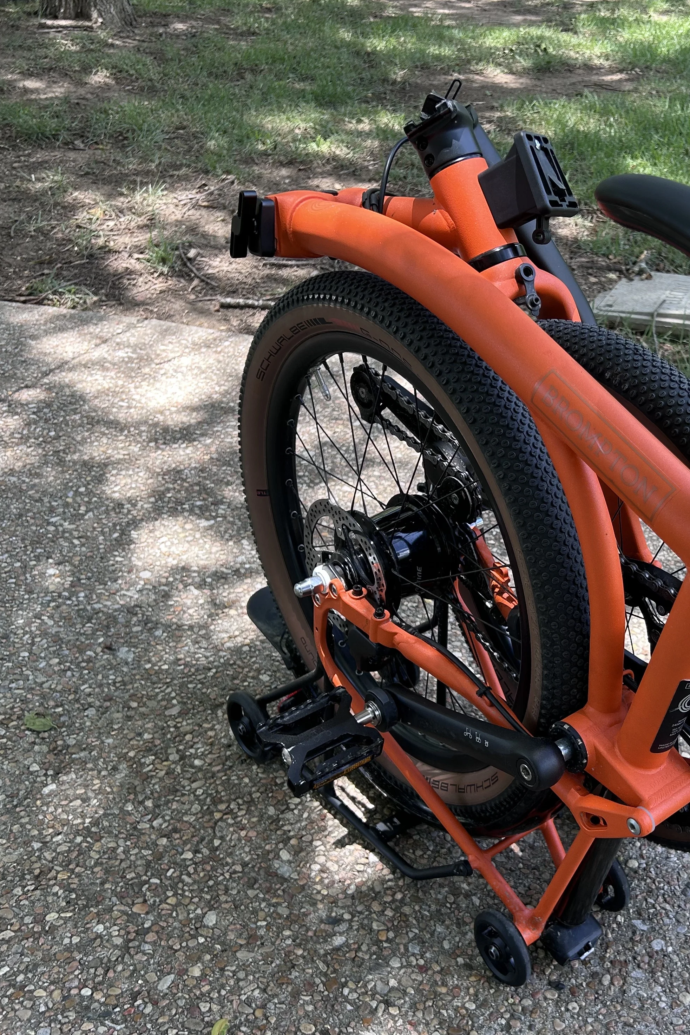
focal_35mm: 37
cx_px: 552
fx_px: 1064
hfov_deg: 34.8
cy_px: 520
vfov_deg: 51.9
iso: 40
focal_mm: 5.7
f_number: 1.5
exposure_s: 1/233
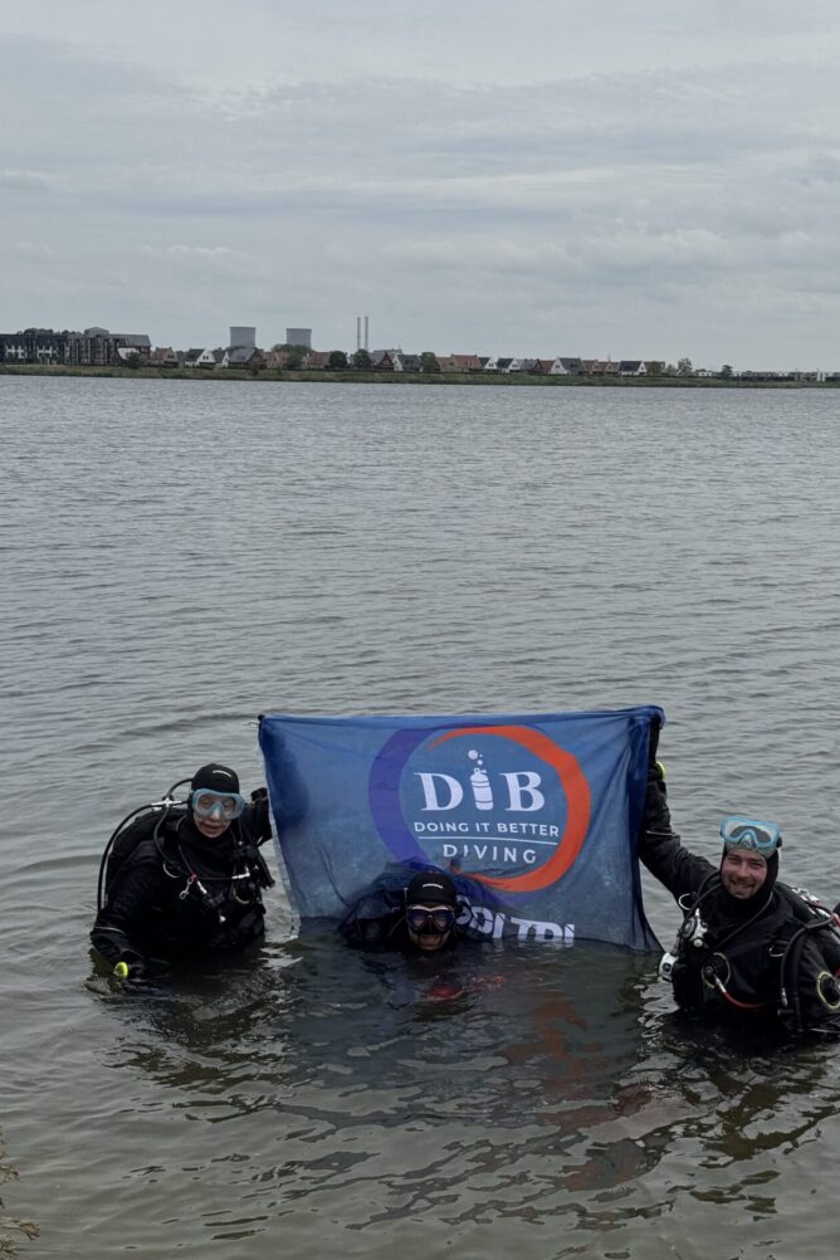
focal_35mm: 51
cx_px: 454
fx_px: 1785
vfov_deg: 38.9
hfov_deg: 26.5
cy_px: 620
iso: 64
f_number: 1.78
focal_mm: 6.76
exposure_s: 1/9009
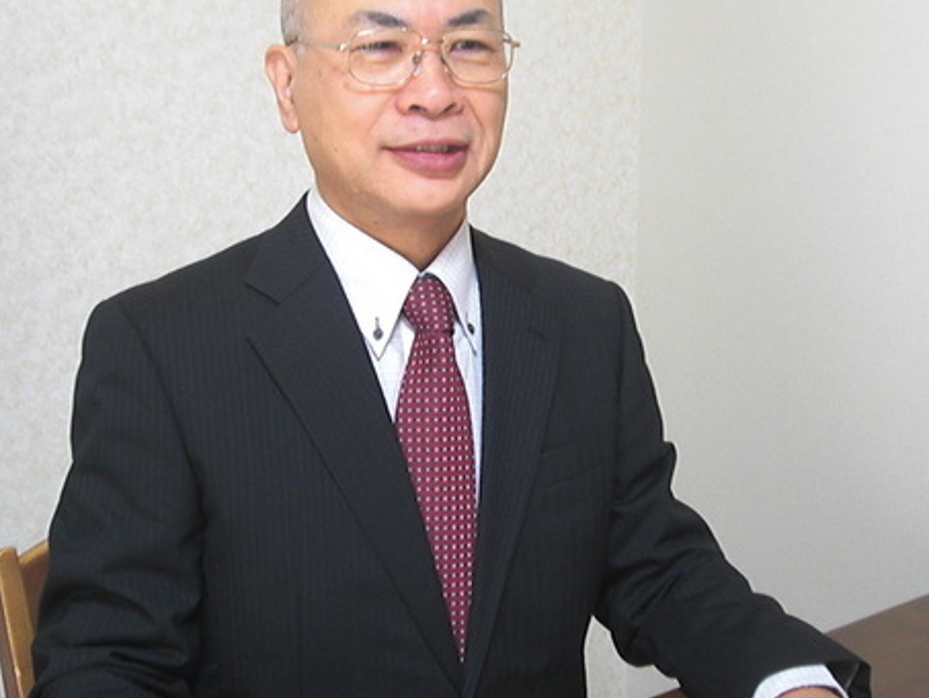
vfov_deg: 22.6
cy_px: 318
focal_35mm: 65
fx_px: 1745
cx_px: 463
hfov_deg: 29.8
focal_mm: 8.2
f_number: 3.3
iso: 200
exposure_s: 1/10
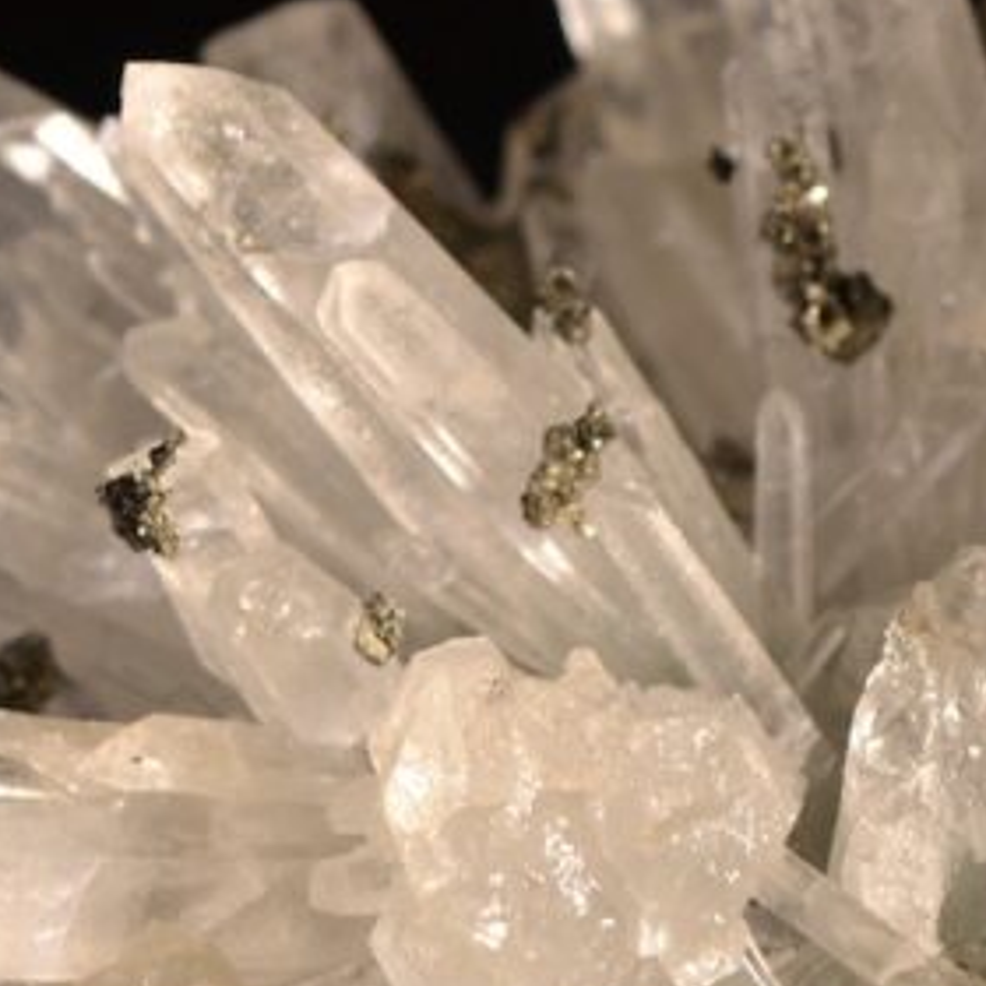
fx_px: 12779
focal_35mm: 397
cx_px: 997
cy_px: 544
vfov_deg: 4.4
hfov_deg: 4.4
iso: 100
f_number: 6.3
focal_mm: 85
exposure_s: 1/10
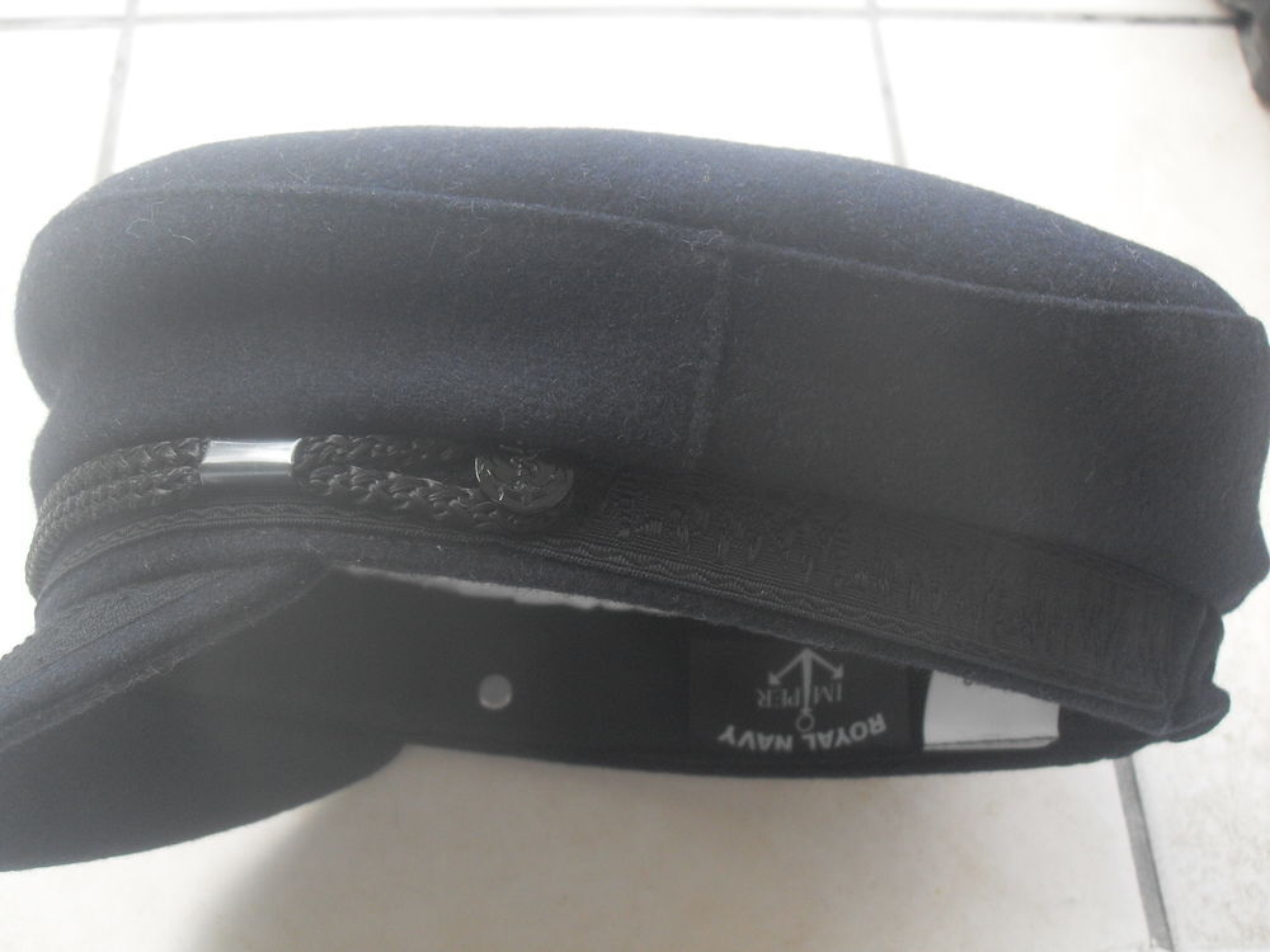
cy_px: 476
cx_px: 635
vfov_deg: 38.7
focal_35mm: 37
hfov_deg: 50.1
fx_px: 1357
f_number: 2.8
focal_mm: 6.3
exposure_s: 1/90
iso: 100
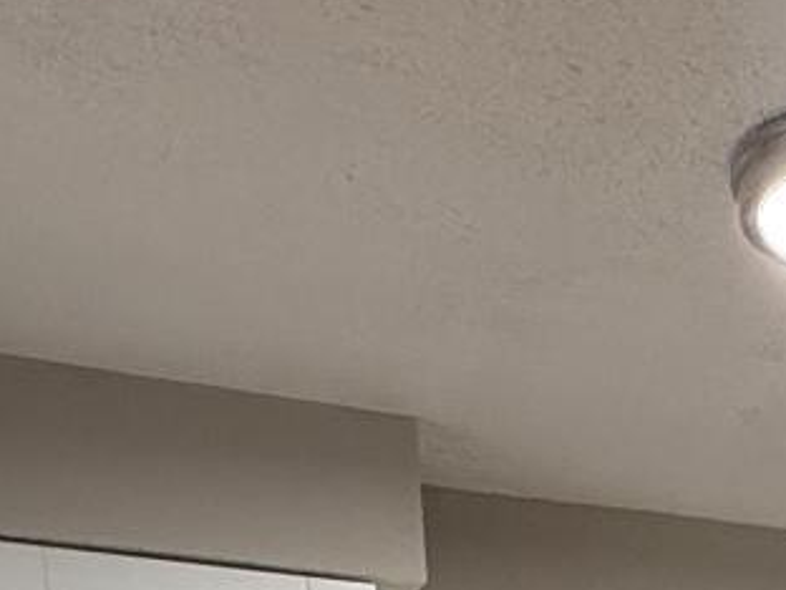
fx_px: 2089
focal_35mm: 92
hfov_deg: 19.5
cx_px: 1045
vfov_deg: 12.0
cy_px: 1536
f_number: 2.2
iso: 200
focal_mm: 2.22
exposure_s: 1/60
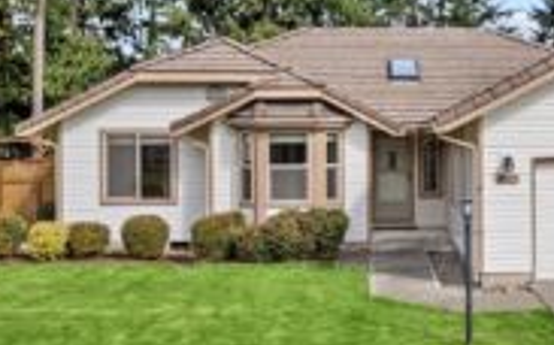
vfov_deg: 26.3
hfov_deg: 39.4
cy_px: 172
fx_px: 739
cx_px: 448
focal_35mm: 49
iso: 100
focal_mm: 8.38
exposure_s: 1/160
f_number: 2.8
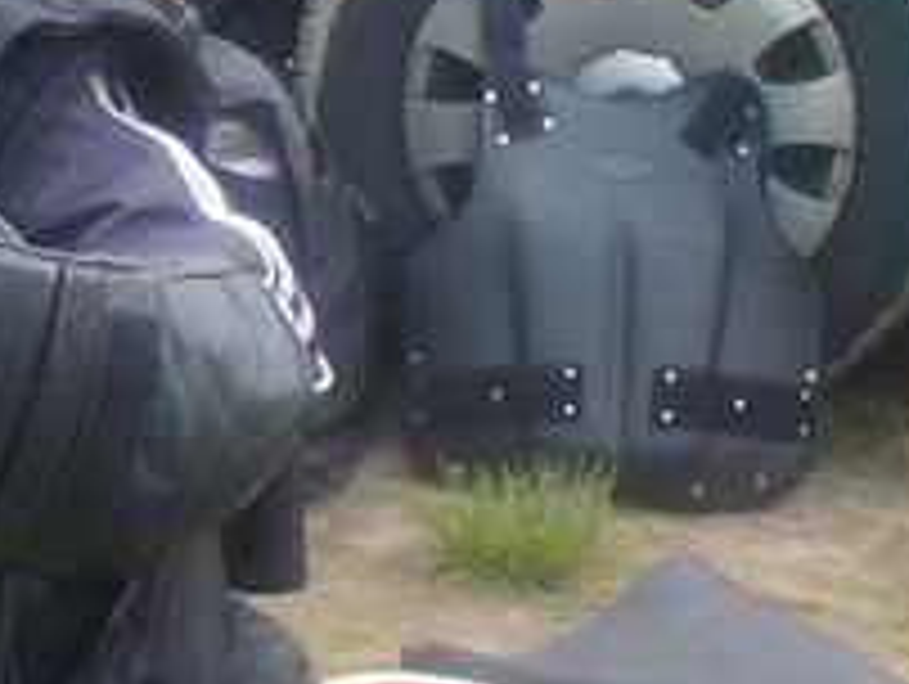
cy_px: 220
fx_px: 3076
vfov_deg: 12.7
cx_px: -464
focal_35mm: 117
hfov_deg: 15.5
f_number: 2.8
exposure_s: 1/125
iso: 80
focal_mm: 6.1
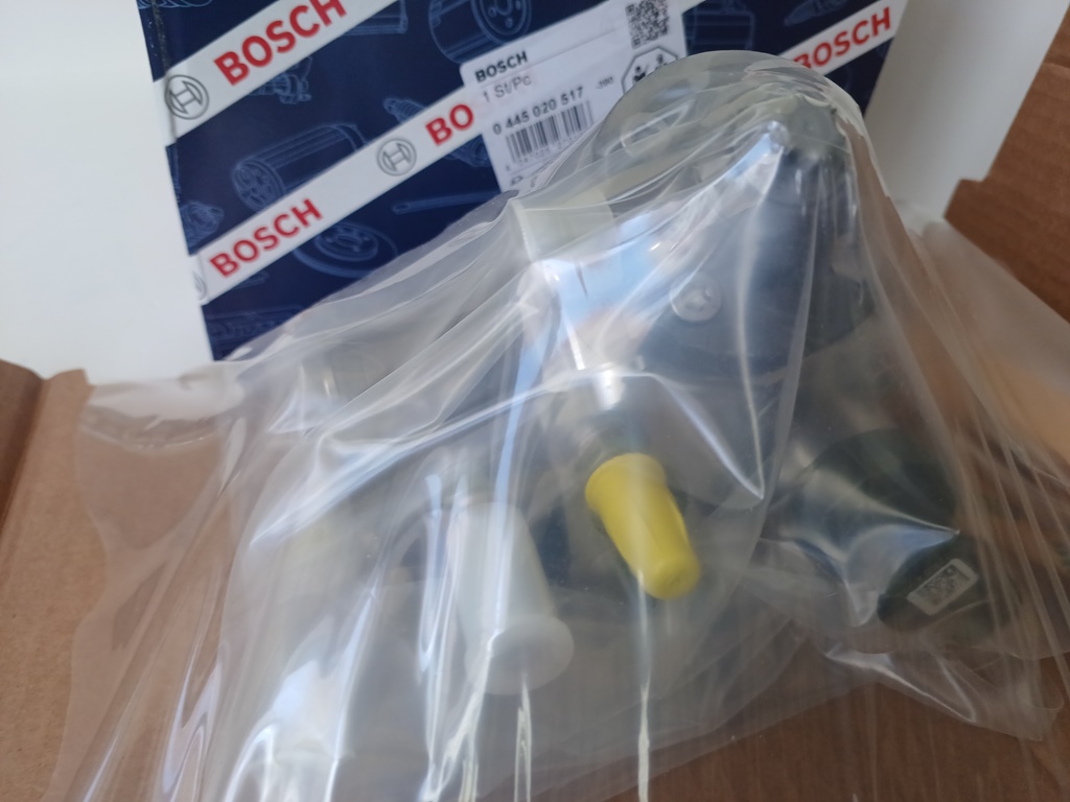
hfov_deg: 73.9
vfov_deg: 58.9
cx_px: 535
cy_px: 401
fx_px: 711
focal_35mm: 23
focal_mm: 5.06
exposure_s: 1/50
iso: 125
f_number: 1.8
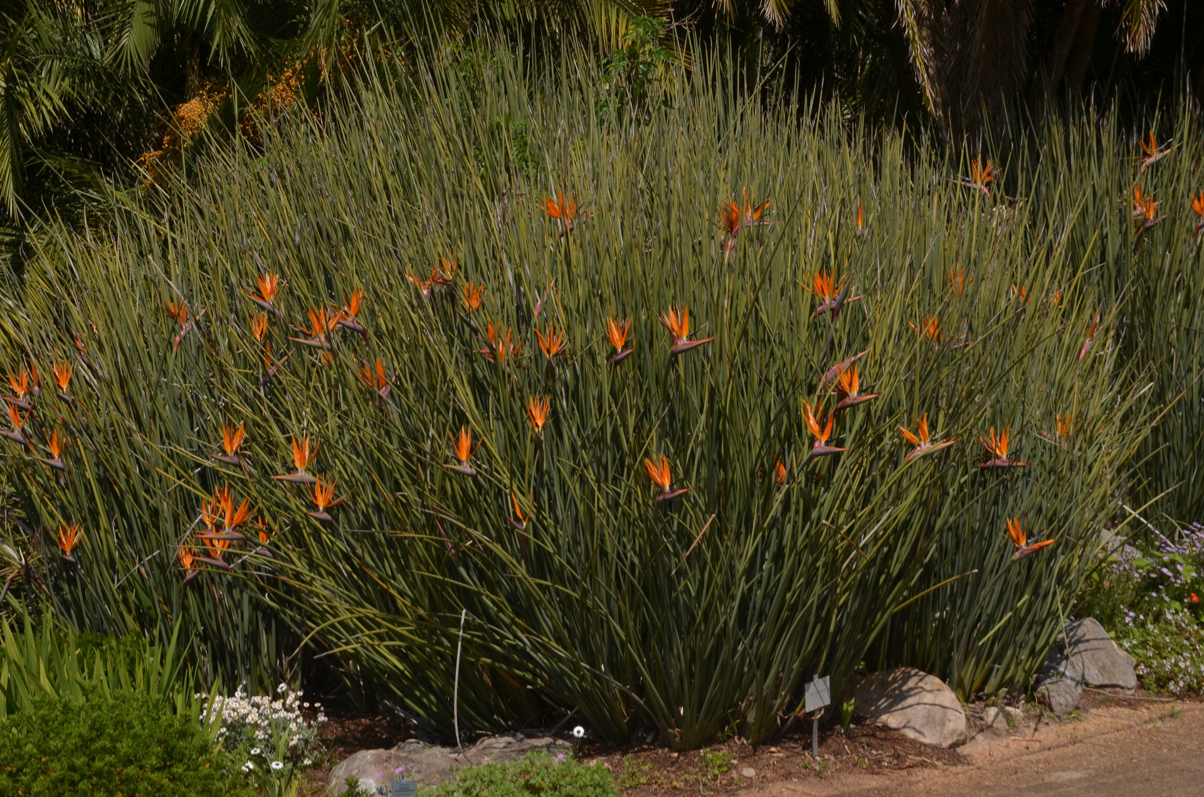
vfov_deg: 14.6
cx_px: 602
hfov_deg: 22.0
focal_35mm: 93
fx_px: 3103
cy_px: 398
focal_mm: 62
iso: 100
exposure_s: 1/125
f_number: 16
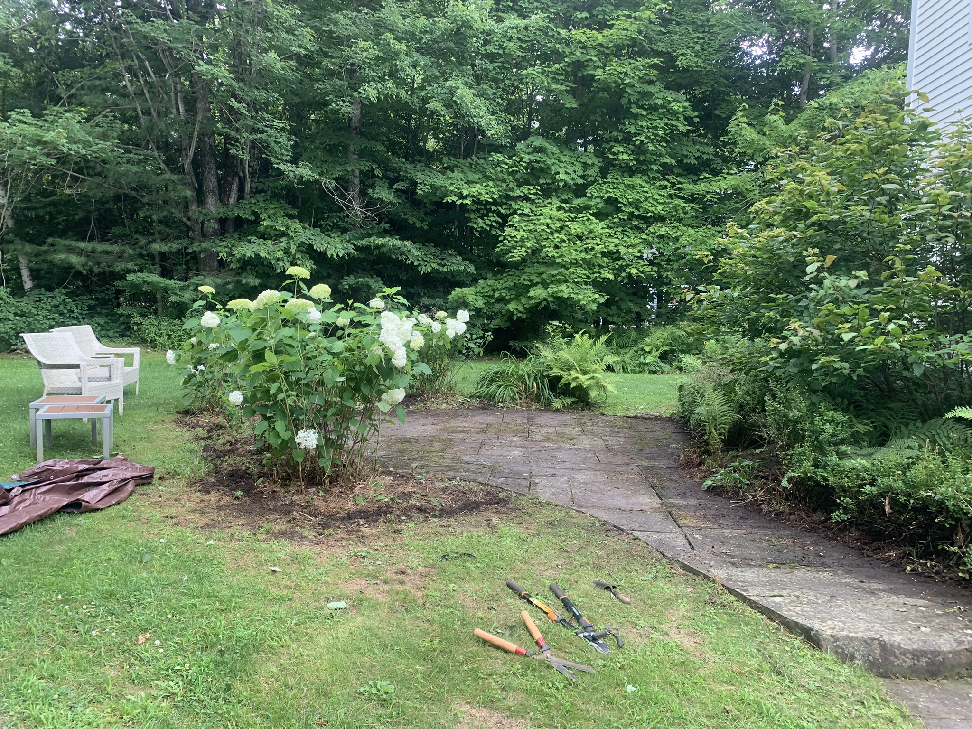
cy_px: 364
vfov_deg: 53.1
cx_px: 486
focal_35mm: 26
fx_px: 730
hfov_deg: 67.3
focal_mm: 4.25
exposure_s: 1/121
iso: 64
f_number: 1.8
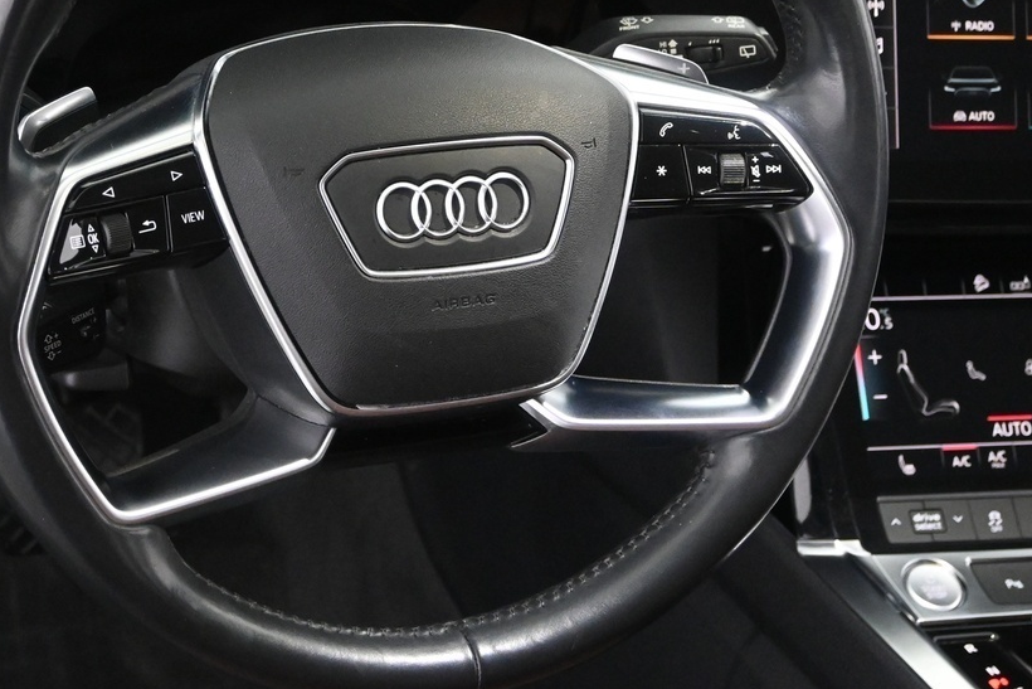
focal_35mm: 83
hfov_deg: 24.4
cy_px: 144
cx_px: 380
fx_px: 2380
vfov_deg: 16.3
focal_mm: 28
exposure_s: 1/50
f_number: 4.5
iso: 4000
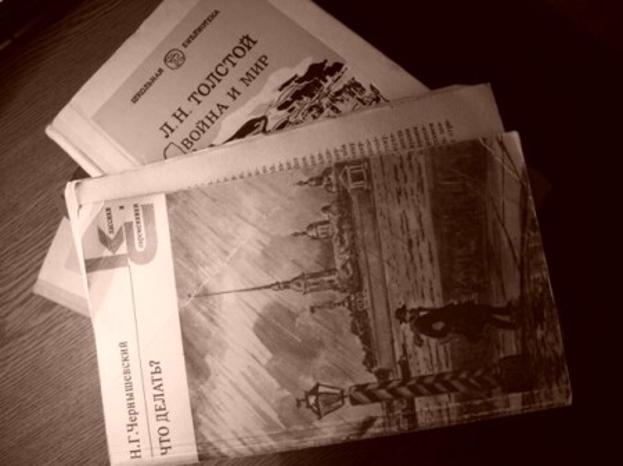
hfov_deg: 54.0
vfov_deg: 41.8
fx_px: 612
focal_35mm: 34
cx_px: 312
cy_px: 233
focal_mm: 5.7
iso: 80
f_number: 2.9
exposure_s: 1/30
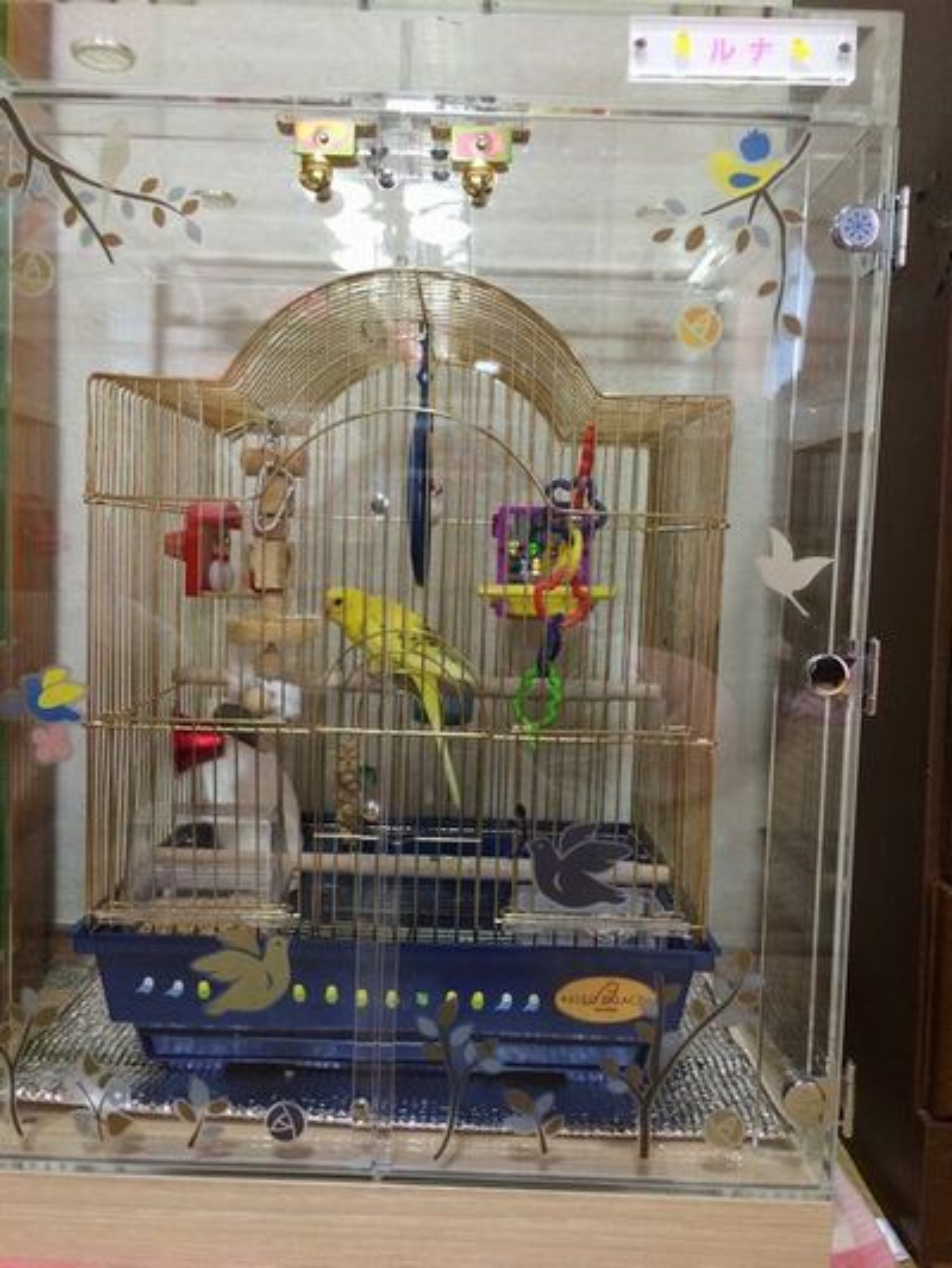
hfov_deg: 46.8
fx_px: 1100
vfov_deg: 60.0
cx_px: 476
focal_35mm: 30
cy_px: 634
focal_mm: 4.12
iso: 200
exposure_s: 1/30
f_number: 2.2
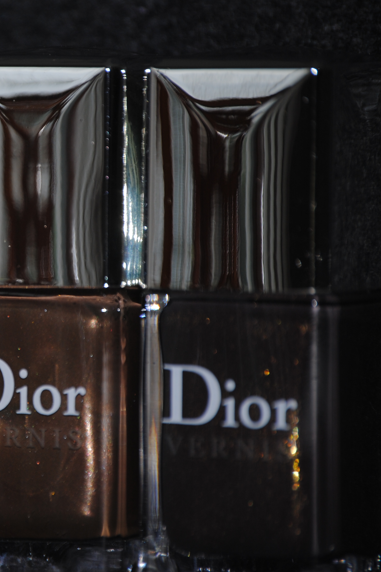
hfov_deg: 3.9
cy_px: 274
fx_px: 5585
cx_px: -22
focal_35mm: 352
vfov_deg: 5.9
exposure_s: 1/125
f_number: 5
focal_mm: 145
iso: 100
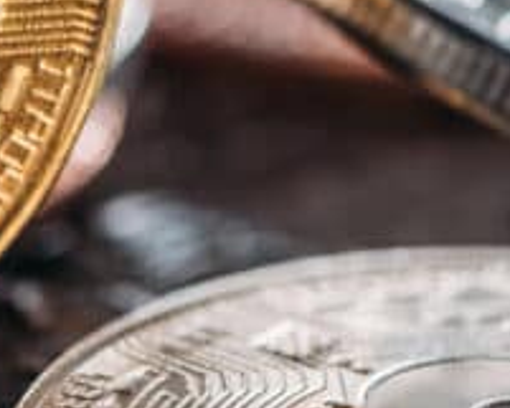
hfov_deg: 5.0
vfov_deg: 4.1
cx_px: -145
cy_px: 60
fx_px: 5769
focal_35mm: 382
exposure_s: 1/160
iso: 400
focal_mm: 105
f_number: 9
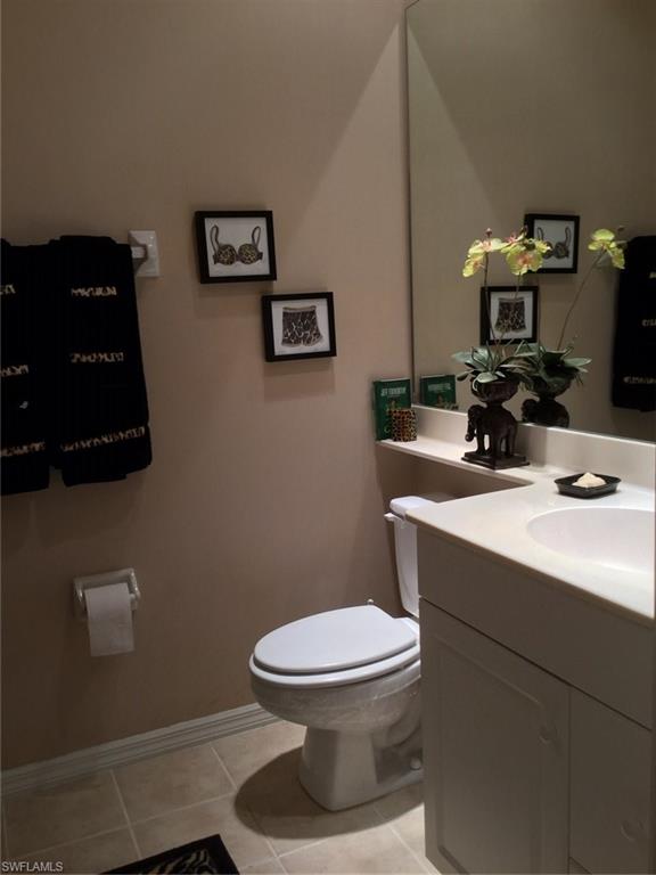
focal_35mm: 31
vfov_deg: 58.4
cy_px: 438
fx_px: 783
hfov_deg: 45.4
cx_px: 328
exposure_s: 1/30
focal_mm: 3.3
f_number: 2.4
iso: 32
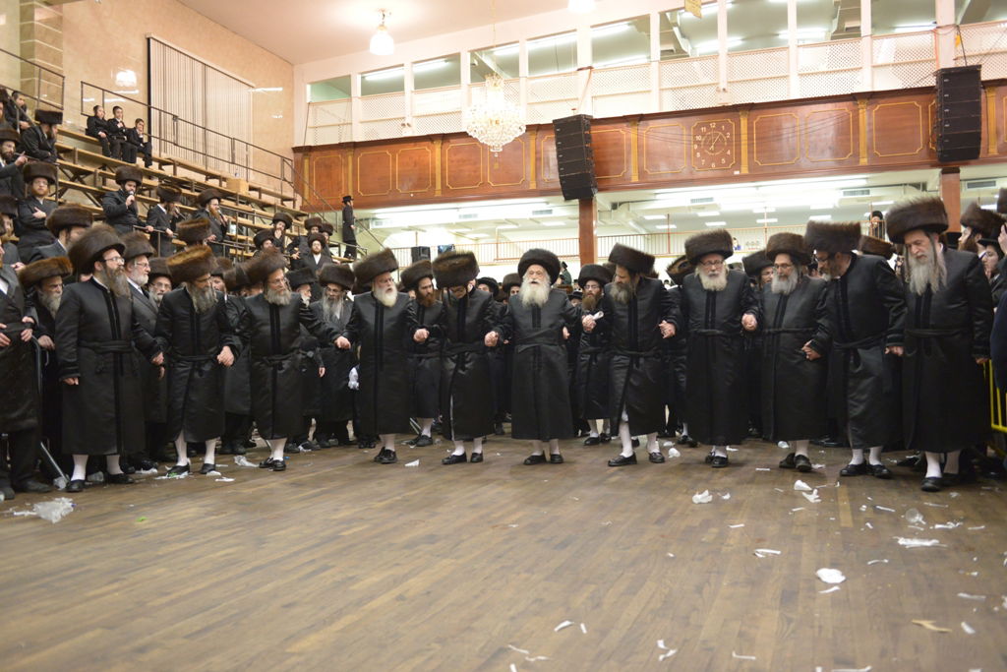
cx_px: 504
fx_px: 895
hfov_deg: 58.7
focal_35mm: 32
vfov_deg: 41.1
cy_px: 336
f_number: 3.2
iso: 3200
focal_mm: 32
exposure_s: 1/250
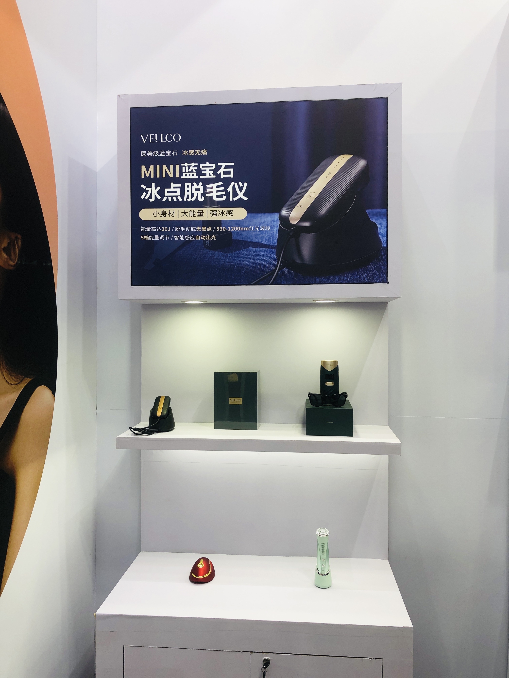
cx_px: 254
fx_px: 549
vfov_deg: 63.4
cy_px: 339
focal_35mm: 28
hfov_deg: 49.7
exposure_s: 1/50
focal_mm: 3.99
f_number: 1.8
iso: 25
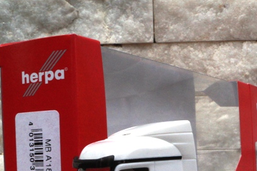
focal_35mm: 76
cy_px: 182
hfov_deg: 26.0
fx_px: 542
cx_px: 217
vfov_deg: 17.4
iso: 400
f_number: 20
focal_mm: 18
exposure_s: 1/60
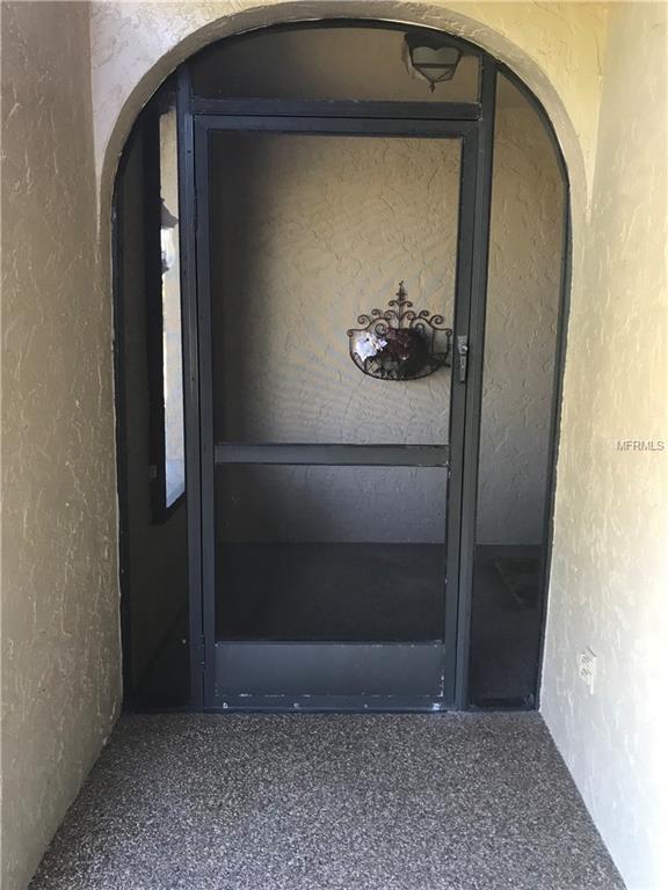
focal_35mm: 28
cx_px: 334
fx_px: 720
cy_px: 445
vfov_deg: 63.4
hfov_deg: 49.7
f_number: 1.8
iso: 32
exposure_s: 1/30
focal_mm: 3.99
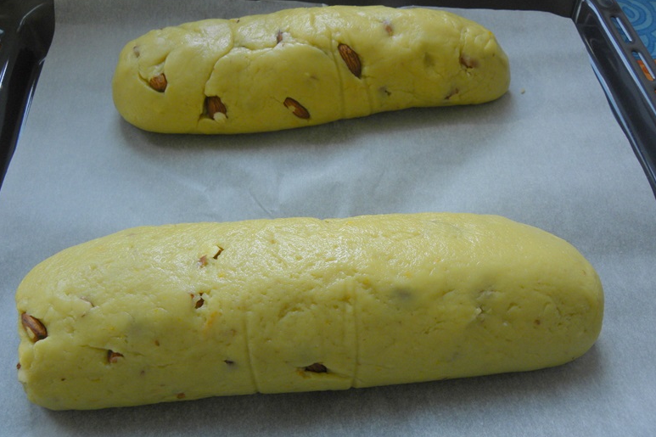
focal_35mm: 28
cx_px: 334
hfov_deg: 65.5
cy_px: 232
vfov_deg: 46.4
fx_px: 510
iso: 64
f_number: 3.5
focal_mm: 4.6
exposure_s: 1/104
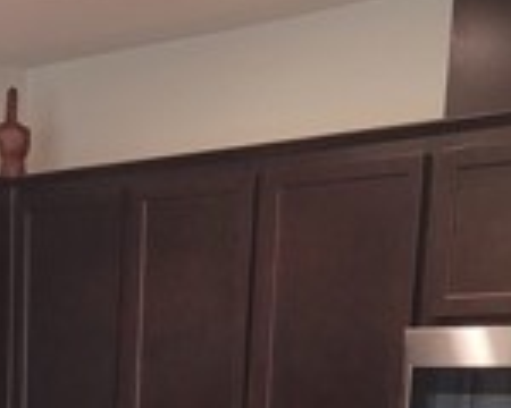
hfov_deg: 17.5
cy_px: 792
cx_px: 27
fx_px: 1633
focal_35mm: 108
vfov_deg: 12.7
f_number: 1.8
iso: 200
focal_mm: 5.4
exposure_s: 1/60
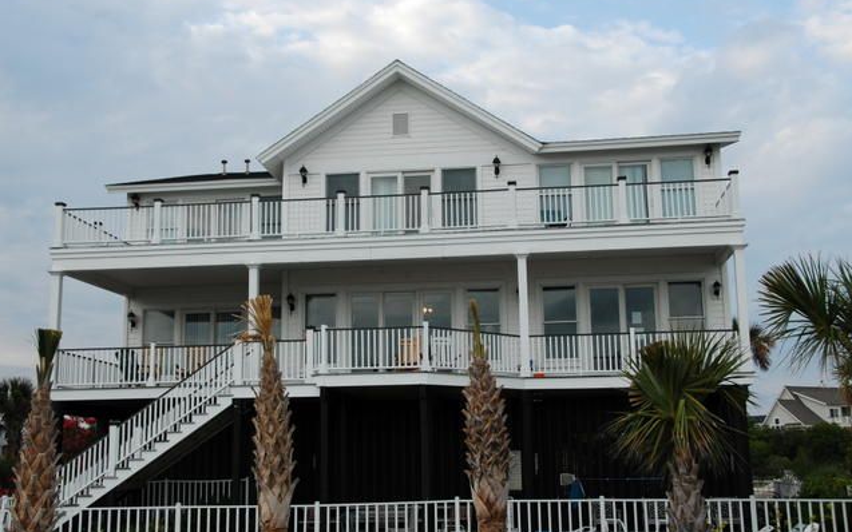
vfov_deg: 30.9
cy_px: 269
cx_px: 427
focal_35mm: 42
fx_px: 964
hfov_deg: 47.7
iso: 200
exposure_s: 1/160
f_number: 6.3
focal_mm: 27
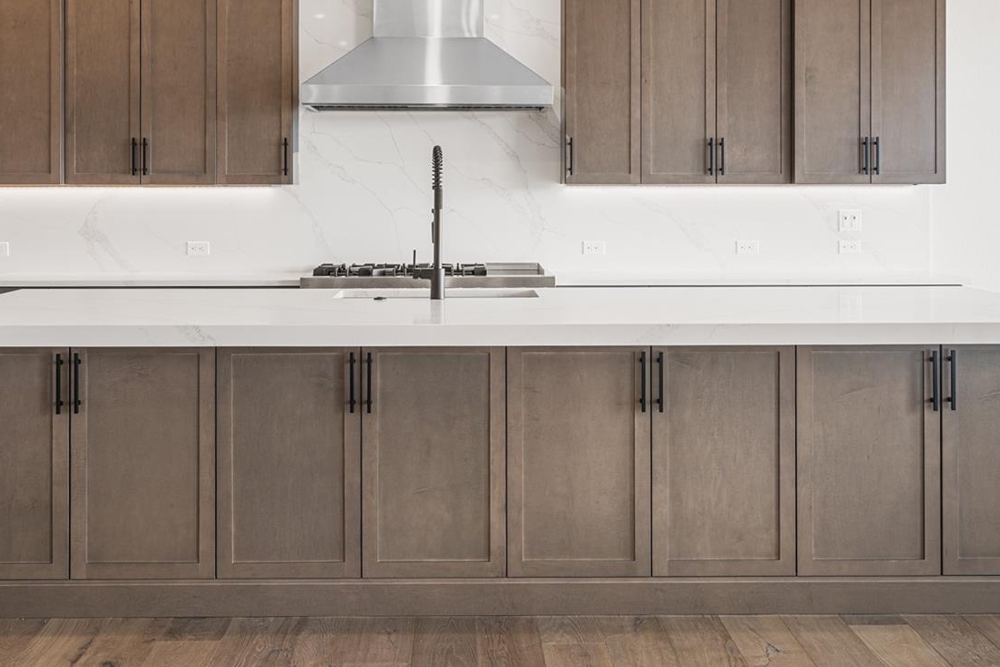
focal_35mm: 51
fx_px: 1417
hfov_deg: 38.9
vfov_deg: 26.3
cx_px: 478
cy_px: 208
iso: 160
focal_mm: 35
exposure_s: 1/8
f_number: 8
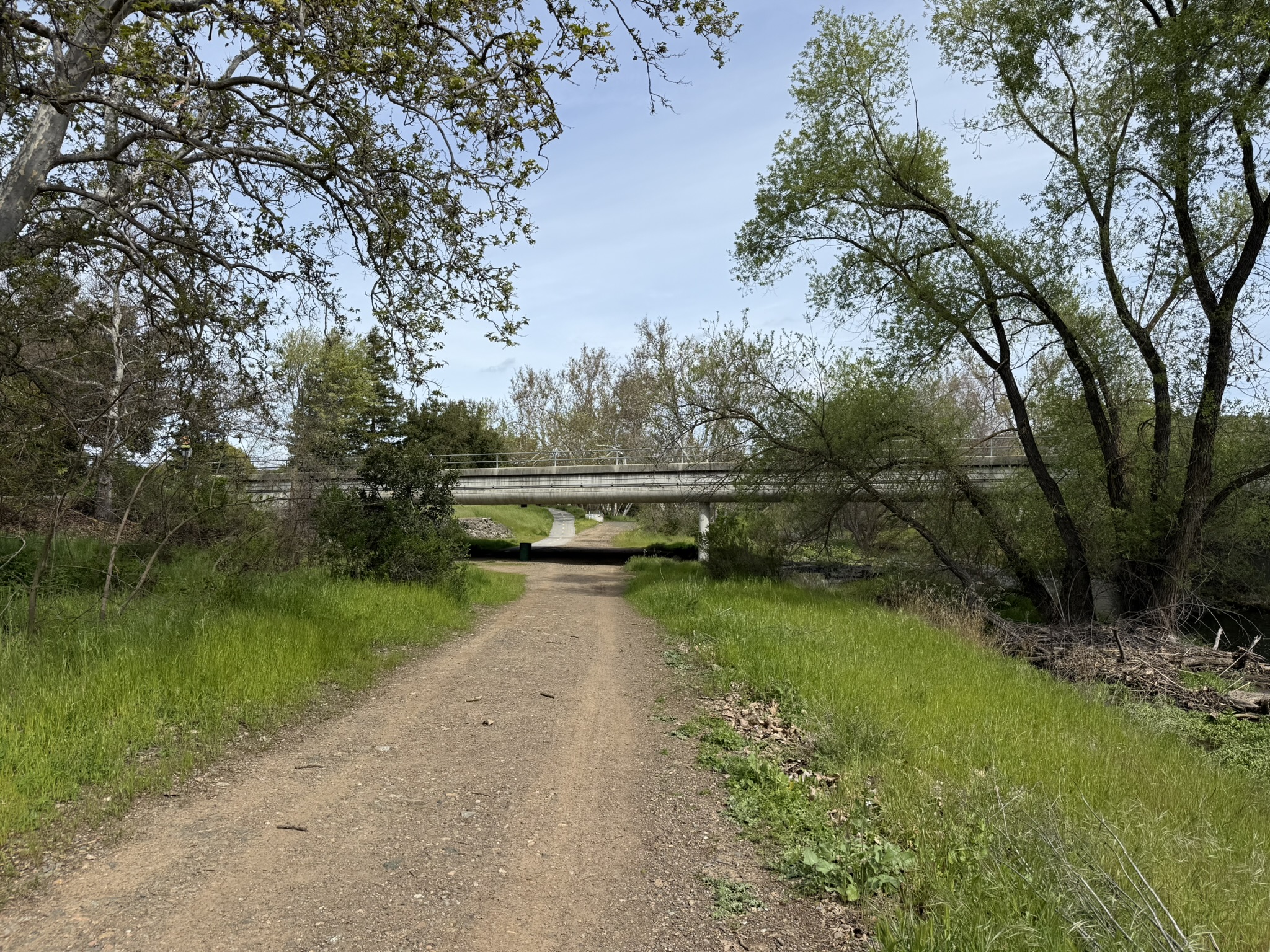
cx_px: 635
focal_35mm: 24
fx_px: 881
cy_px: 476
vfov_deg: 56.8
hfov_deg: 71.6
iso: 80
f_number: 1.78
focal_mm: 6.76
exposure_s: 1/4673
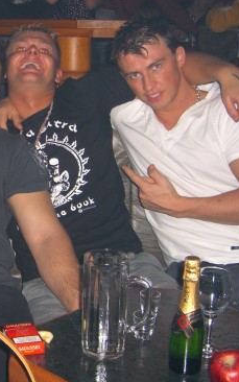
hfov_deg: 19.1
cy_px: 166
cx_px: -10
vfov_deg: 31.0
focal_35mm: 66
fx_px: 687
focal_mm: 7.9
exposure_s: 1/60
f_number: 2.8
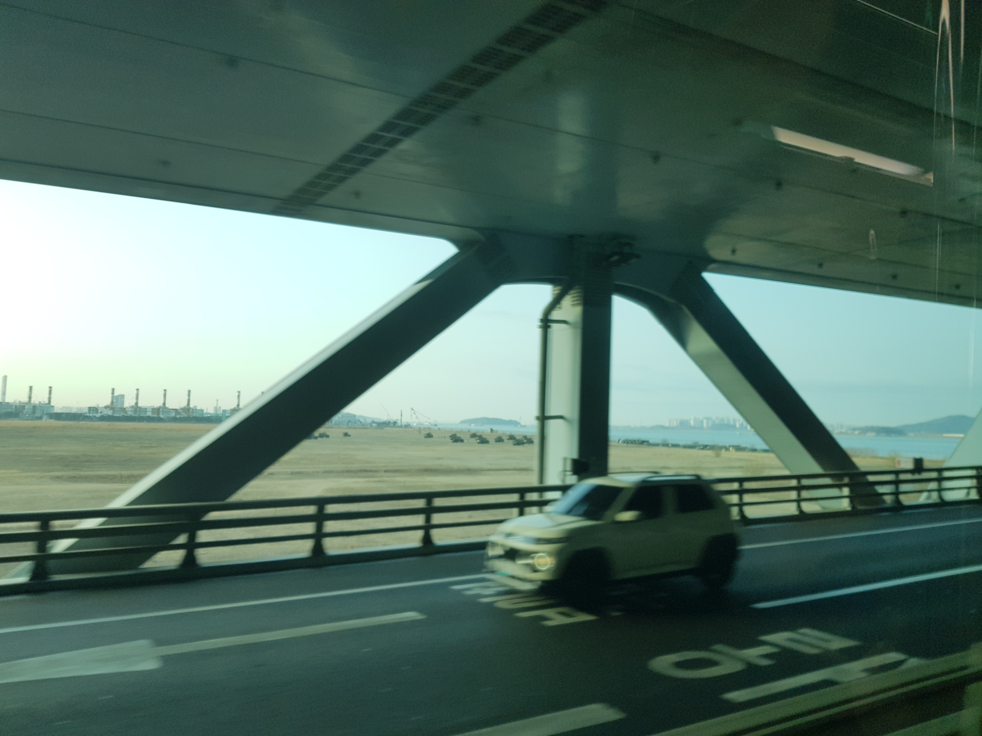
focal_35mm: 26
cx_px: 491
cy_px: 368
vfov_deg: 53.1
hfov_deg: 67.3
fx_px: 738
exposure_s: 1/243
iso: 40
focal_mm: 4.2
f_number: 1.7
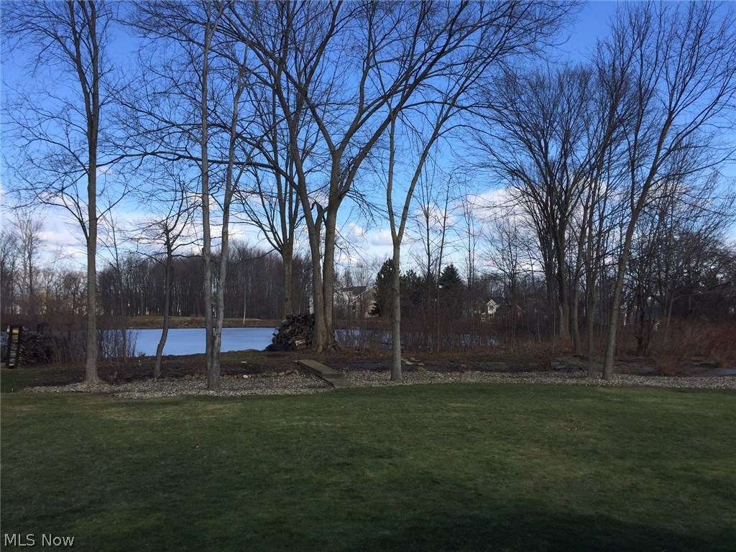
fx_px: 617
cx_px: 368
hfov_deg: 61.7
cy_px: 276
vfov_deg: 48.2
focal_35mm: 29
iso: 32
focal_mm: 4.15
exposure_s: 1/1319
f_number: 2.2
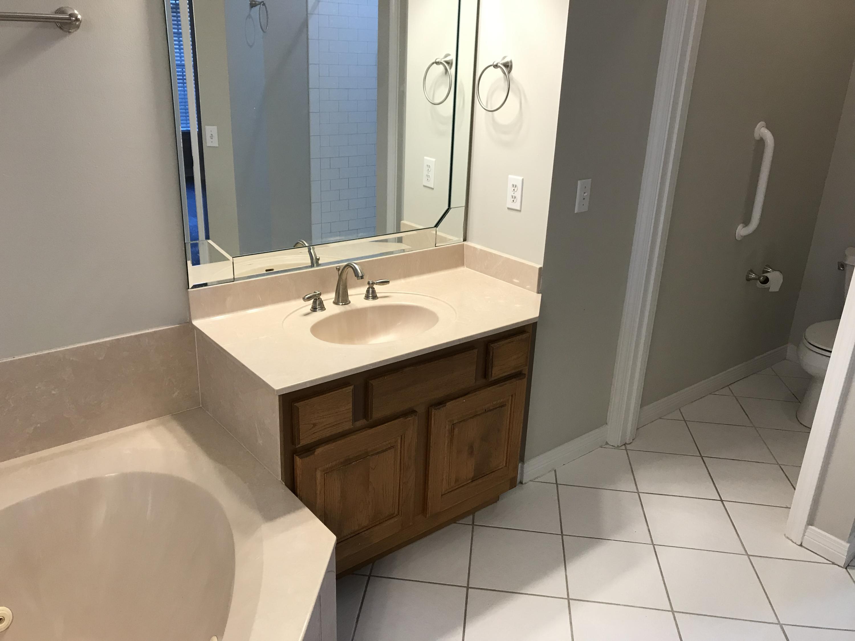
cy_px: 320
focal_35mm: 28
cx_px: 428
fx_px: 692
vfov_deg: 49.7
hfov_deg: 63.4
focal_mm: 3.99
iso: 25
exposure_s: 1/30
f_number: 1.8
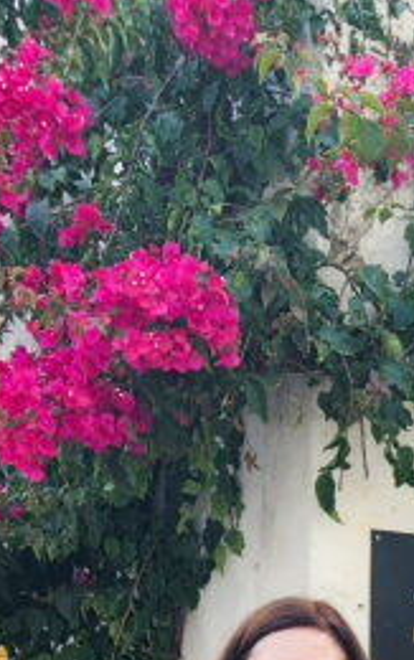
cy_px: 993
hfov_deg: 13.2
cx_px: 521
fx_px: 1729
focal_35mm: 96
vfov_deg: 19.0
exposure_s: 1/270
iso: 20
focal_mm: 5.4
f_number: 1.8
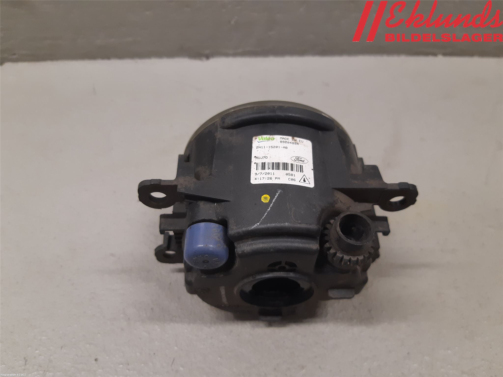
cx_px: 252
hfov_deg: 67.3
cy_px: 188
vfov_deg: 53.1
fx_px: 378
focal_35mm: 26
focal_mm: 3.93
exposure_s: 1/50
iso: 125
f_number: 1.7
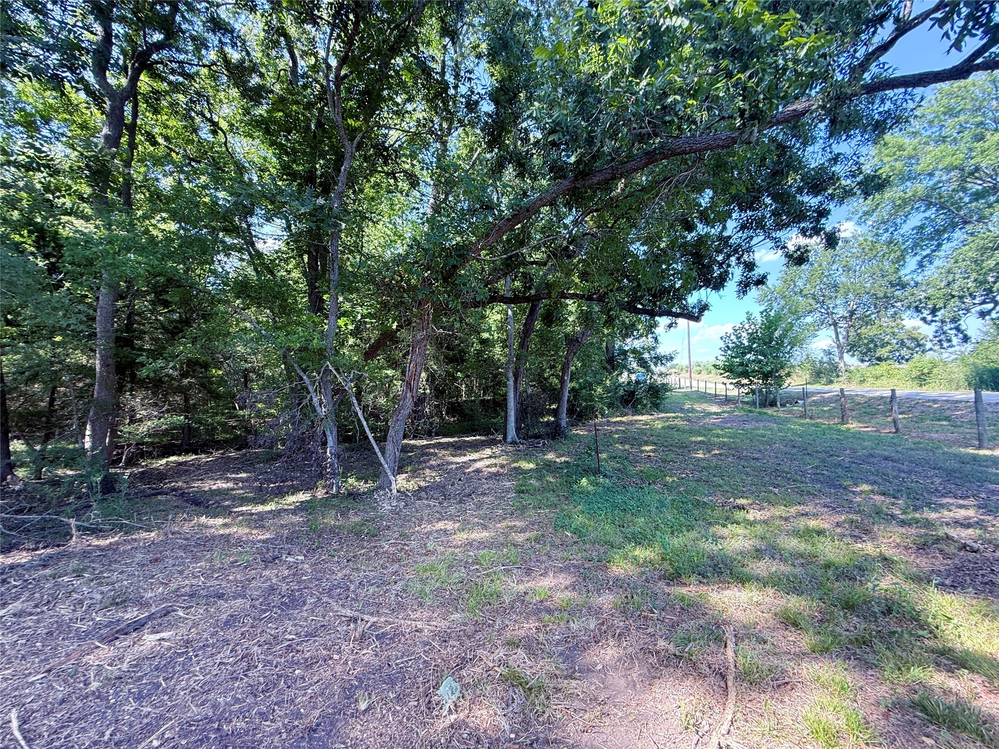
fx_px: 404
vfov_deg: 85.7
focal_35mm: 14
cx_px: 500
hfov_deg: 102.1
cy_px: 374
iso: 64
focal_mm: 2.22
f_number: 2.2
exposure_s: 1/117
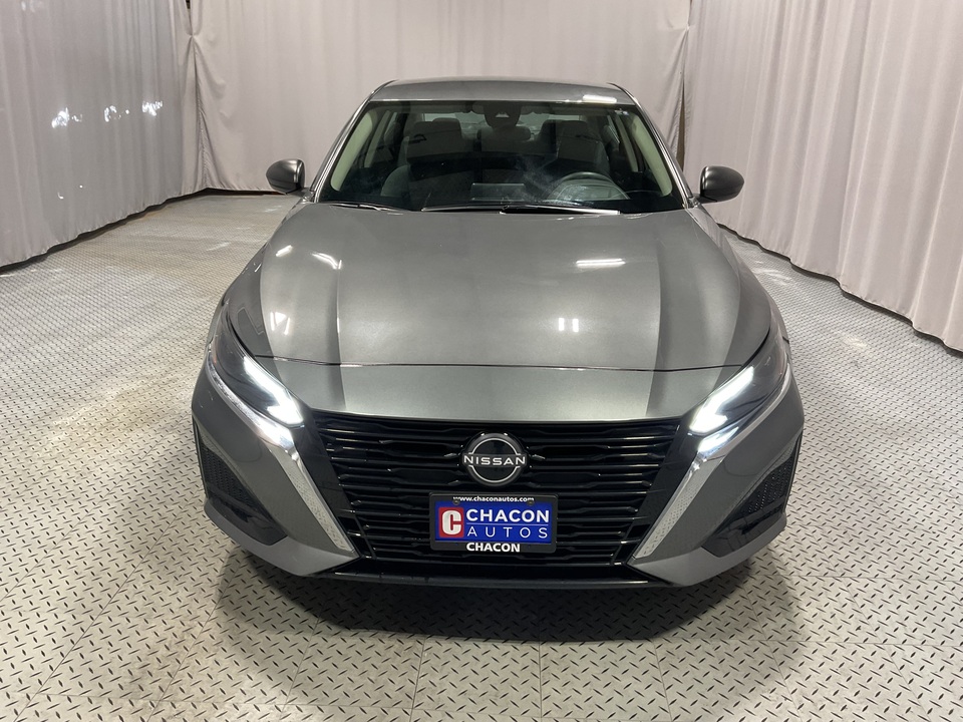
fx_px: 807
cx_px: 482
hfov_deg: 61.7
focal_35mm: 29
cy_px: 361
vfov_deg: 48.2
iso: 64
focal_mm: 3
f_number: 1.8
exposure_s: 1/60
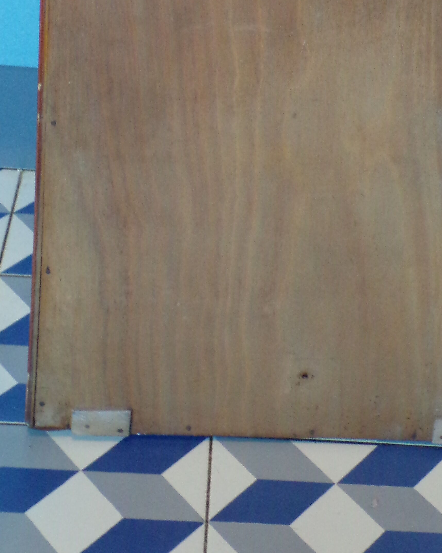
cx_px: 330
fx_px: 1684
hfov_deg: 14.9
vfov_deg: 18.2
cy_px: 22
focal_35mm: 103
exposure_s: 1/17
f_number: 3.5
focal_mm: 8.7
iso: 471
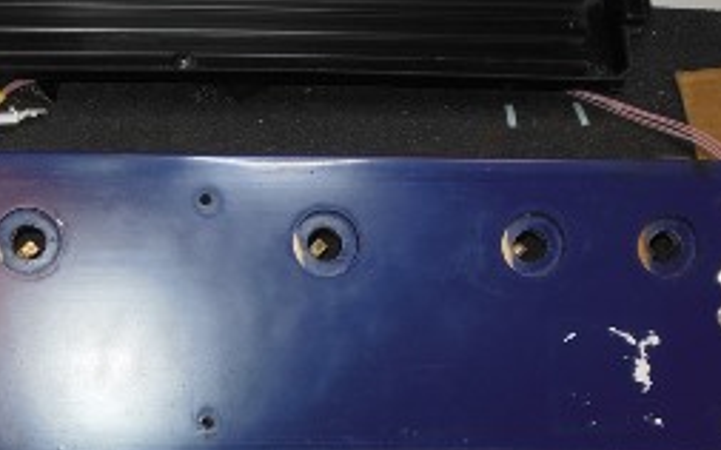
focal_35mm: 62
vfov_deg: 20.4
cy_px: 439
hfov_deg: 32.4
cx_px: 194
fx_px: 1218
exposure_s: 1/30
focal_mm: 6
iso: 125
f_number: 3.5
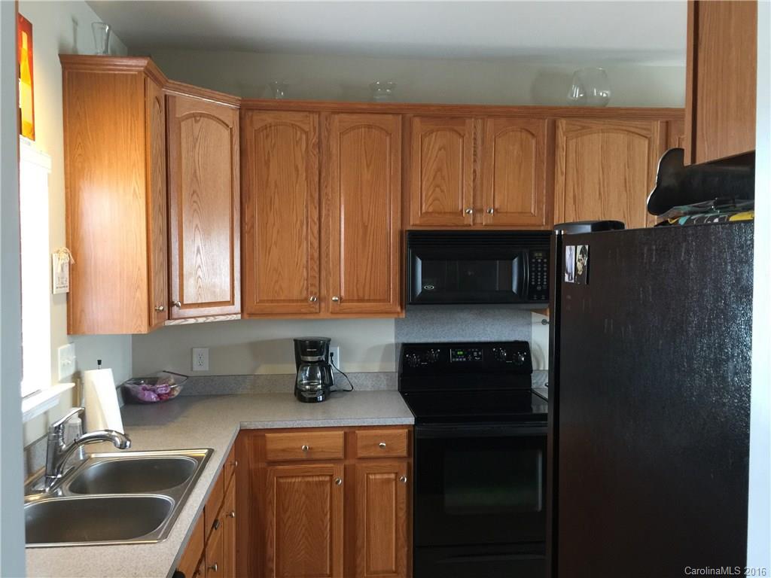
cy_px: 289
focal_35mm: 29
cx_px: 386
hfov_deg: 61.7
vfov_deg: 48.2
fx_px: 646
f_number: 2.2
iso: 100
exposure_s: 1/15
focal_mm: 4.15
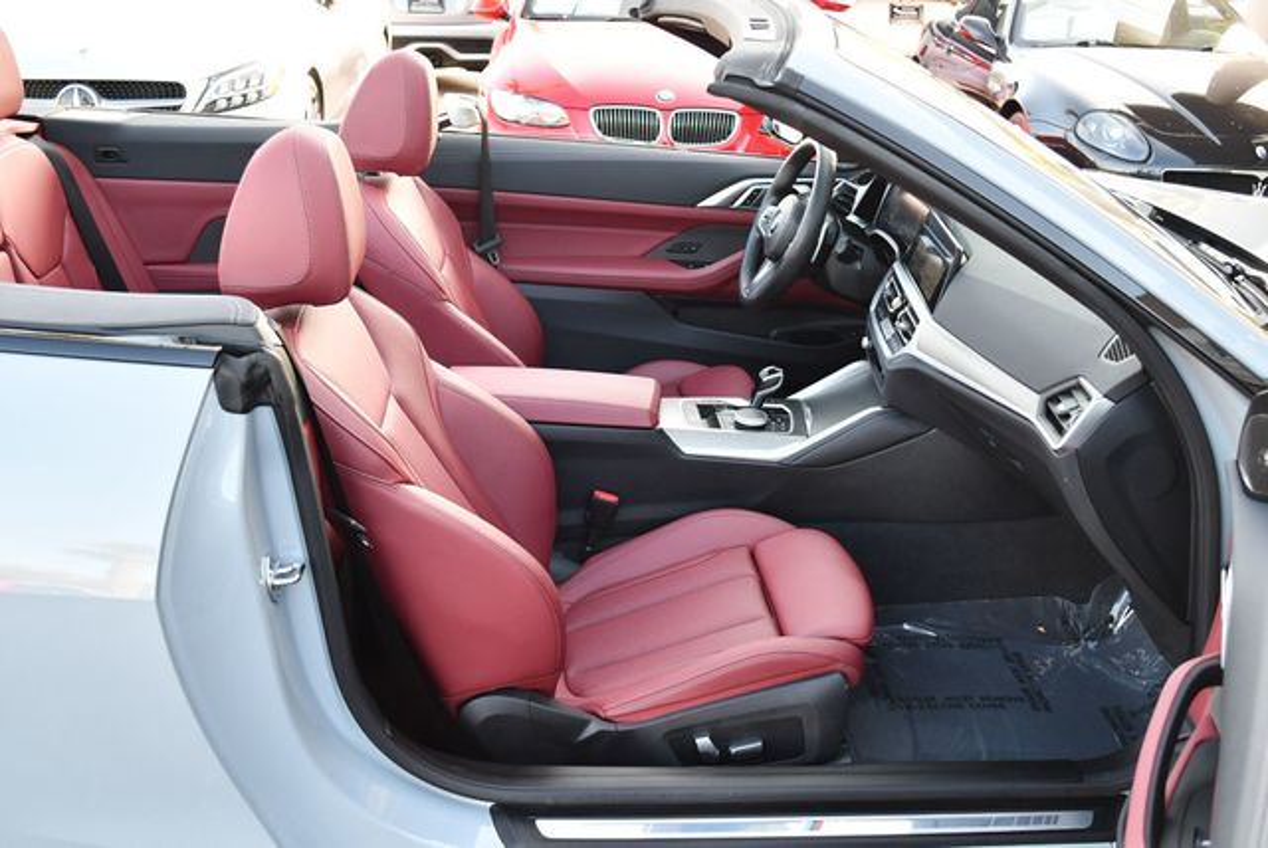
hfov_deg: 53.1
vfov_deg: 36.9
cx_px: 634
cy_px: 424
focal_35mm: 36
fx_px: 1269
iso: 500
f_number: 3.5
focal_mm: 18
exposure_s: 1/250
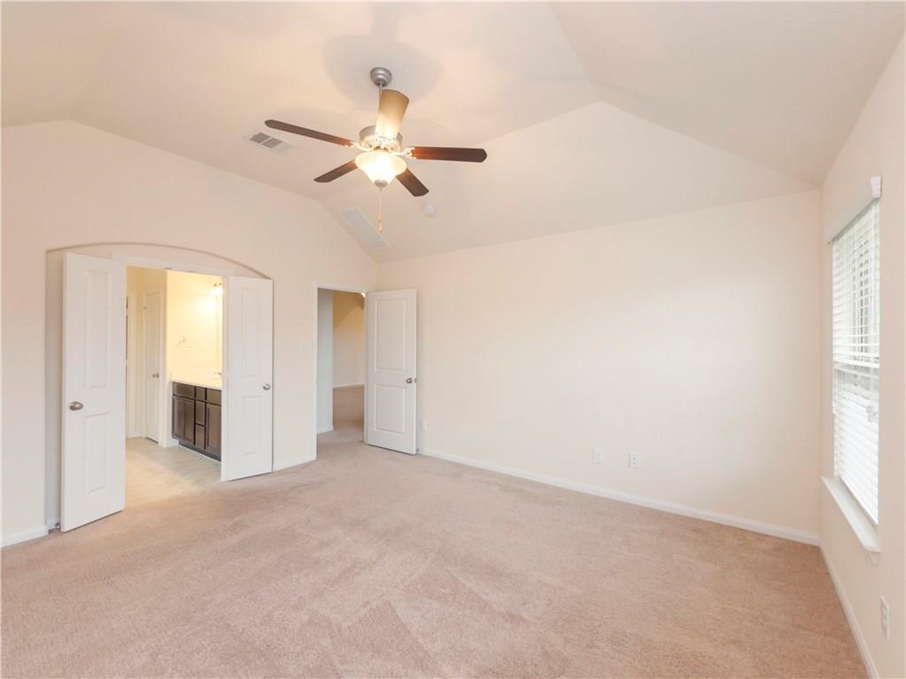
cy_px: 340
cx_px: 453
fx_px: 366
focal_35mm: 14
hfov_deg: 102.1
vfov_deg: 85.7
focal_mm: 7
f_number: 4.5
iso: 500
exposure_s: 1/8
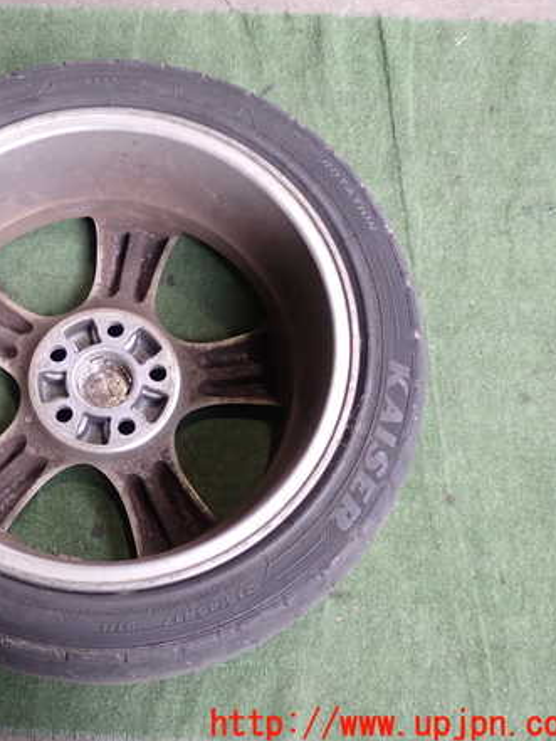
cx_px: 86
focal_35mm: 49
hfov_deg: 28.8
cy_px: 368
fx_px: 1049
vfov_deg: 38.9
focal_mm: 6.37
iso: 200
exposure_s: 1/50
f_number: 2.5
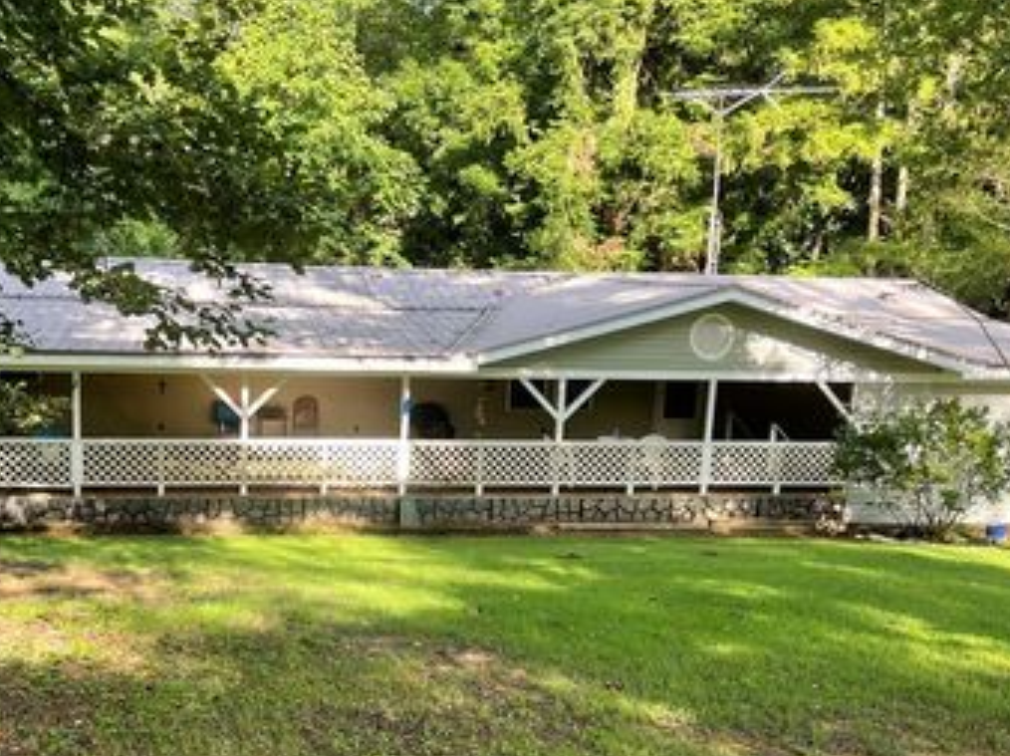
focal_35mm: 37
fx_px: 1079
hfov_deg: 49.6
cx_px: 365
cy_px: 477
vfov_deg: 38.4
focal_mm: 5.1
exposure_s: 1/213
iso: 32
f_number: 1.6
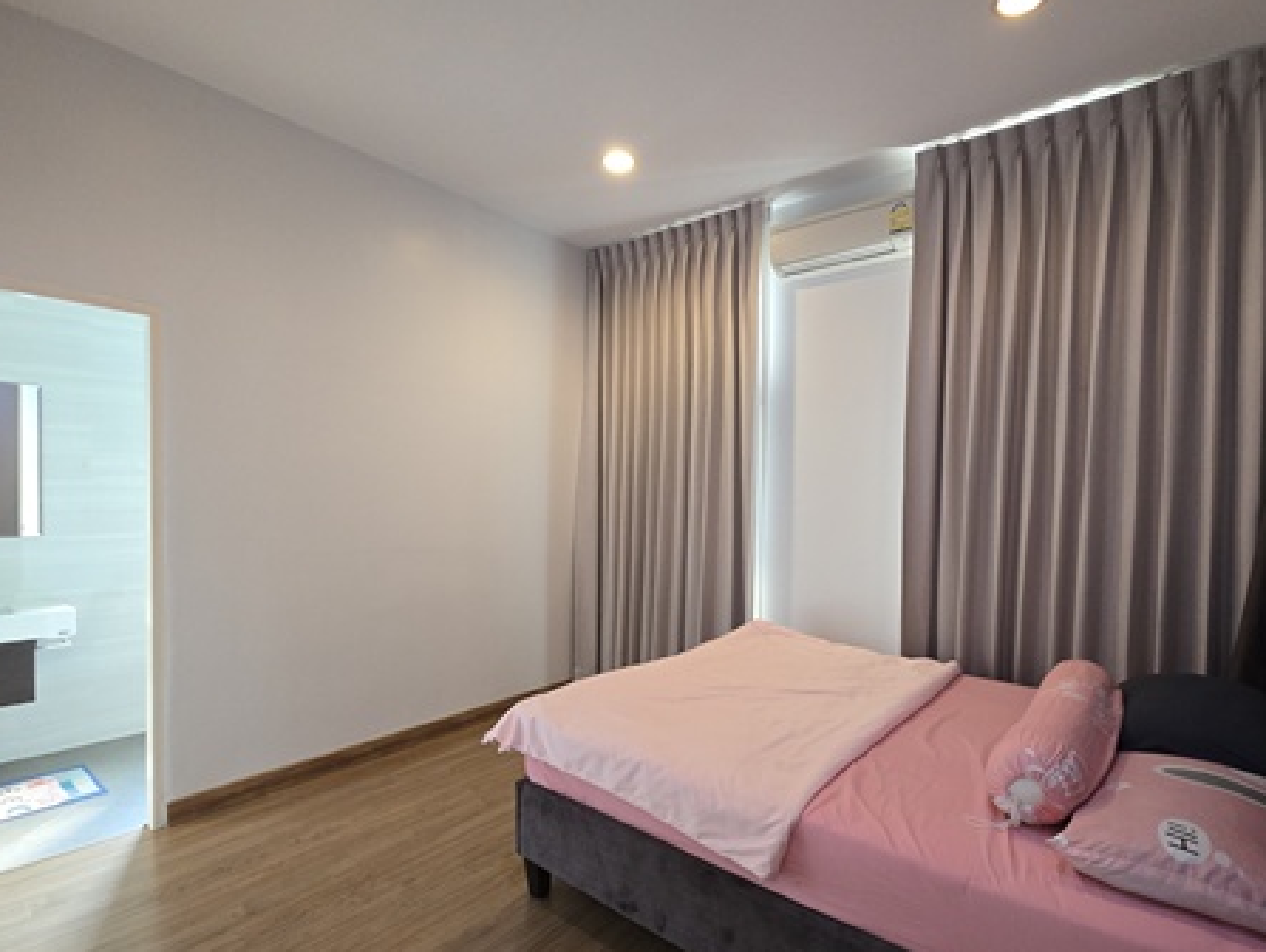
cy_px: 514
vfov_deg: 78.0
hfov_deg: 94.3
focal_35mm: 16
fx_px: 586
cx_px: 680
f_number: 2.2
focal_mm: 2.2
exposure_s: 1/50
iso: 200
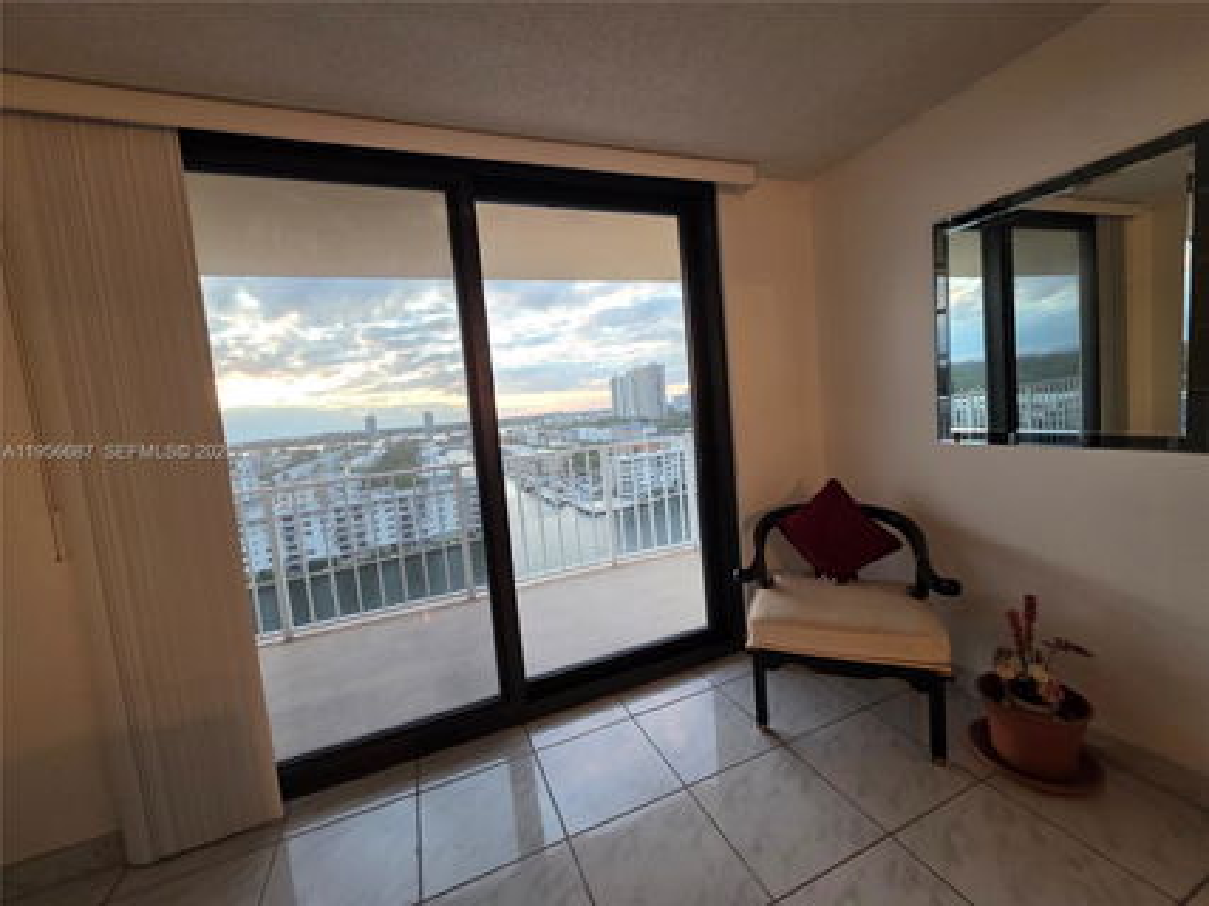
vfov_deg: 89.9
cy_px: 453
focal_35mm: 13
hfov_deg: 106.2
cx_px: 604
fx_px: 454
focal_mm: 2.2
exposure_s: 1/60
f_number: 1.9
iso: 250
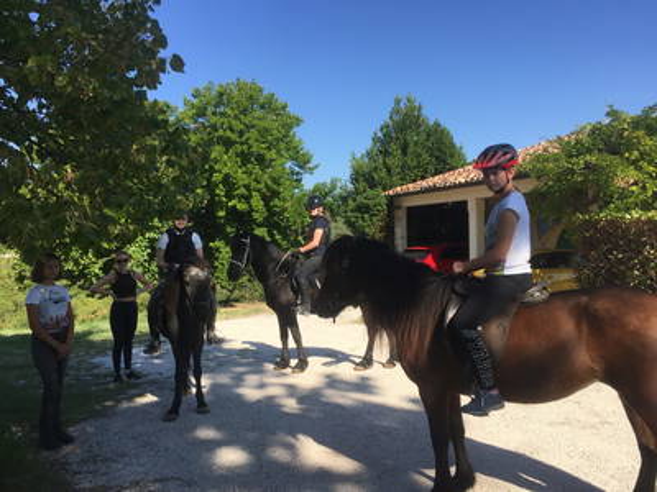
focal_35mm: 29
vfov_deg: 48.2
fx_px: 550
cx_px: 328
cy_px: 246
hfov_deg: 61.7
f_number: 2.2
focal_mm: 4.15
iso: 32
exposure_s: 1/1721
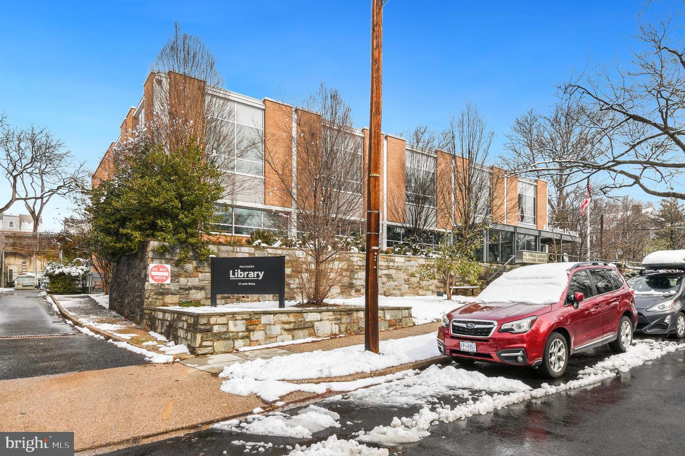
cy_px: 228
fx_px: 399
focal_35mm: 21
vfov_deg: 59.4
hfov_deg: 81.2
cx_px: 342
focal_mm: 14
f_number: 9
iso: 200
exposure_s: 1/400
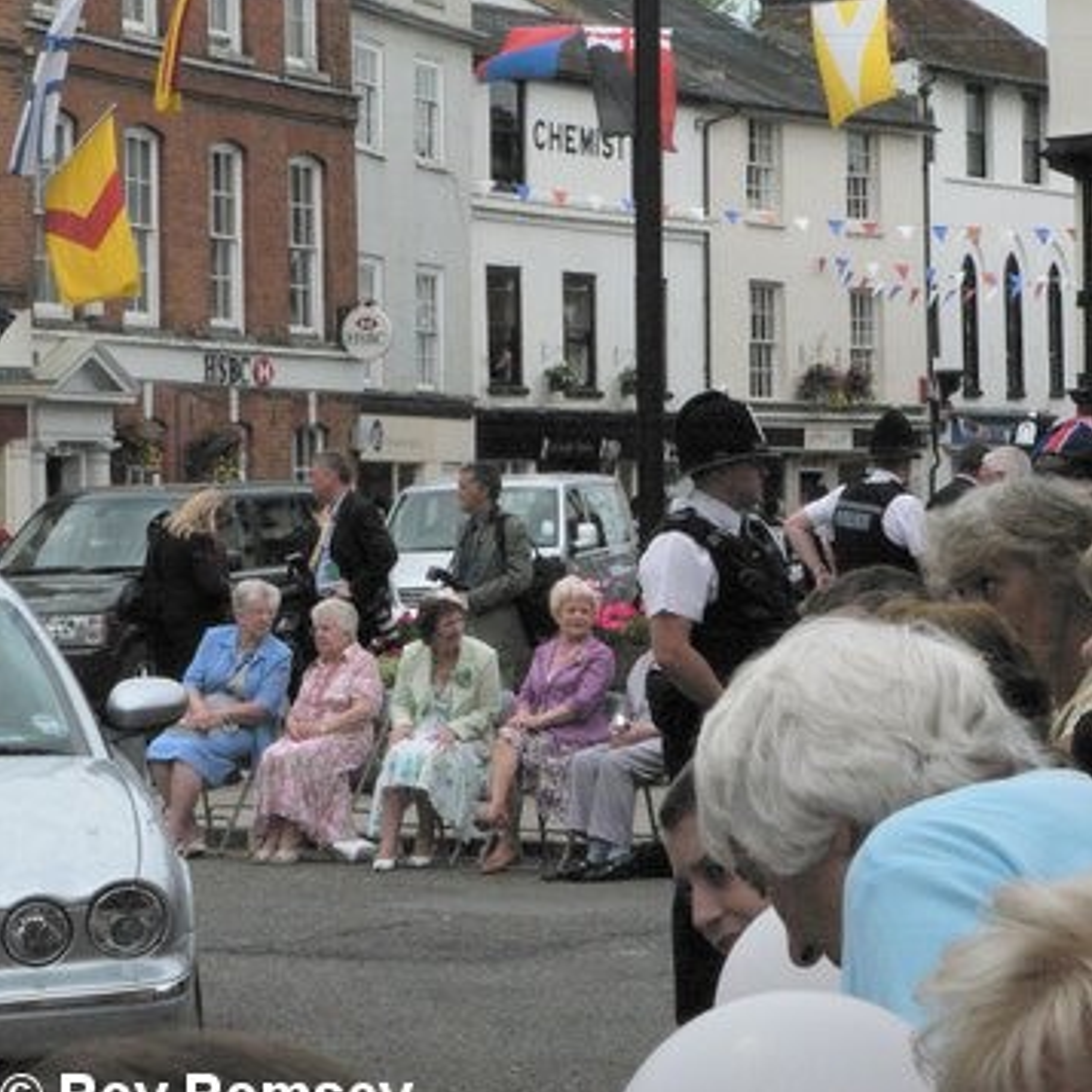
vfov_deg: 13.1
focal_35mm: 133
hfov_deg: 13.1
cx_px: 548
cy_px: 419
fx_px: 4747
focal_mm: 18.6
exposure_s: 1/800
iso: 400
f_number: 8
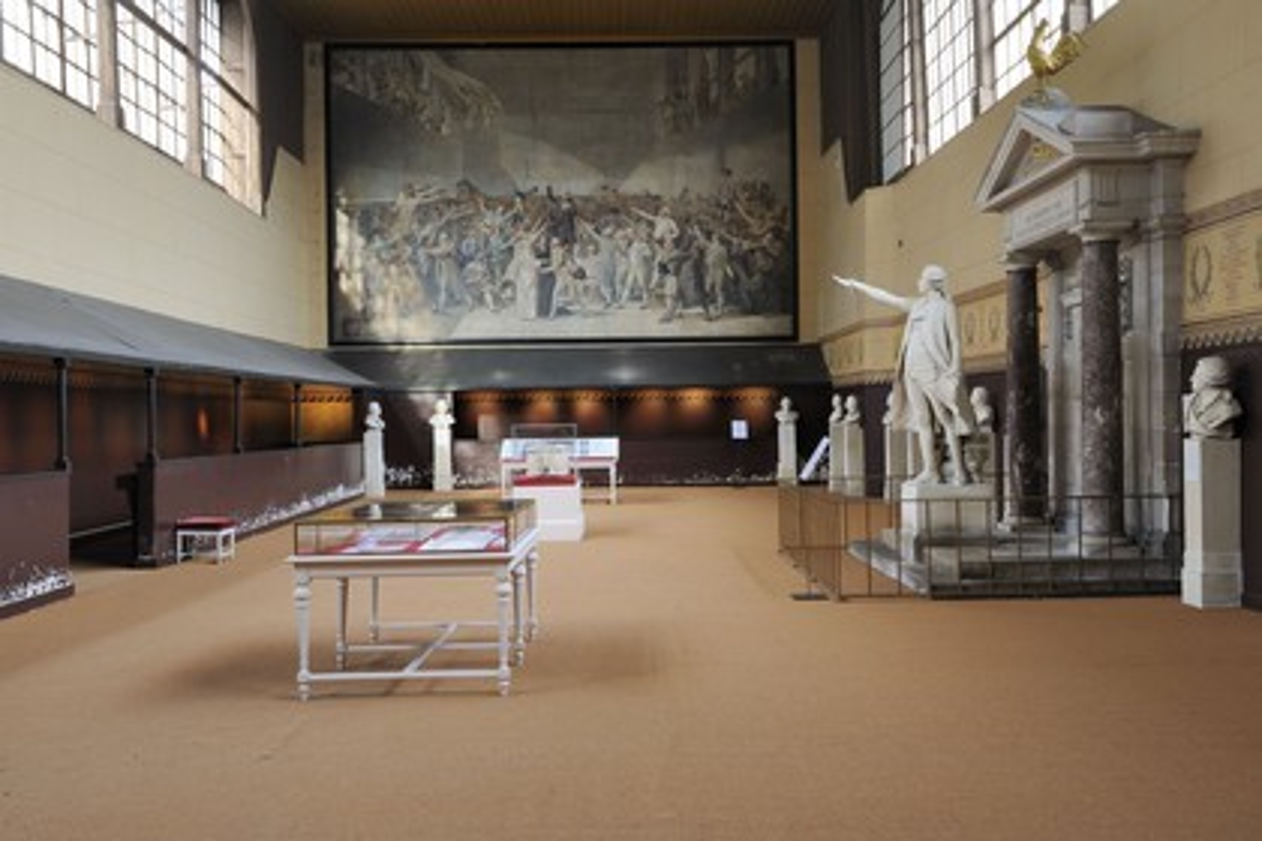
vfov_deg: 36.9
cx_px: 631
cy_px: 420
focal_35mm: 36
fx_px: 1262
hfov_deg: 53.1
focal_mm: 36
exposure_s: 1/1.25
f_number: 18
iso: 200
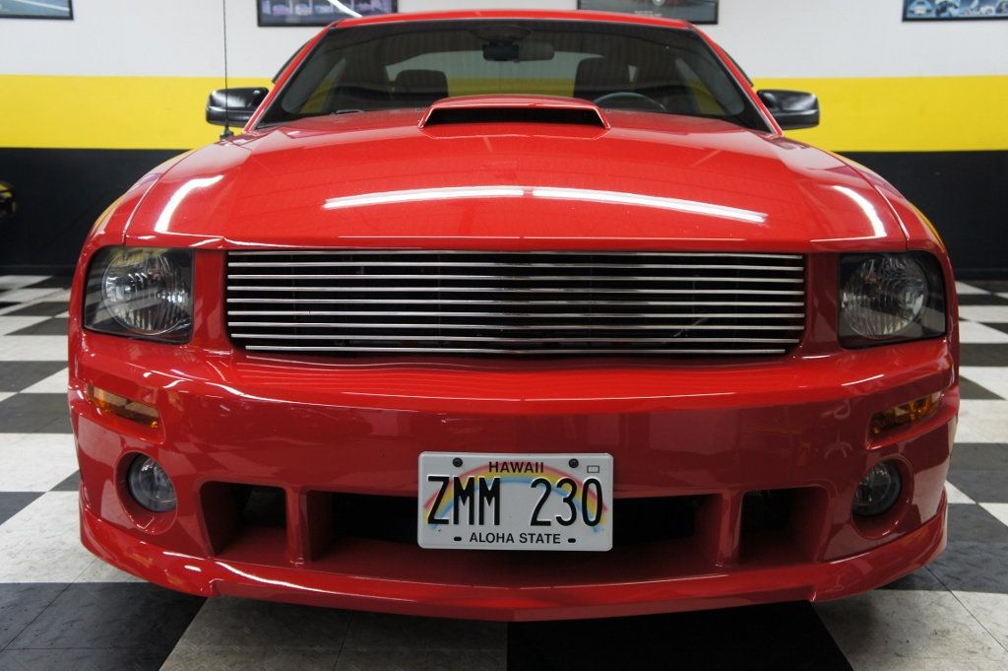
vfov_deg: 35.4
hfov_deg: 51.3
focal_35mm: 38
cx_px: 504
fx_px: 1049
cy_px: 336
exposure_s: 1/40
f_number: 4
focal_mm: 25
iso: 500
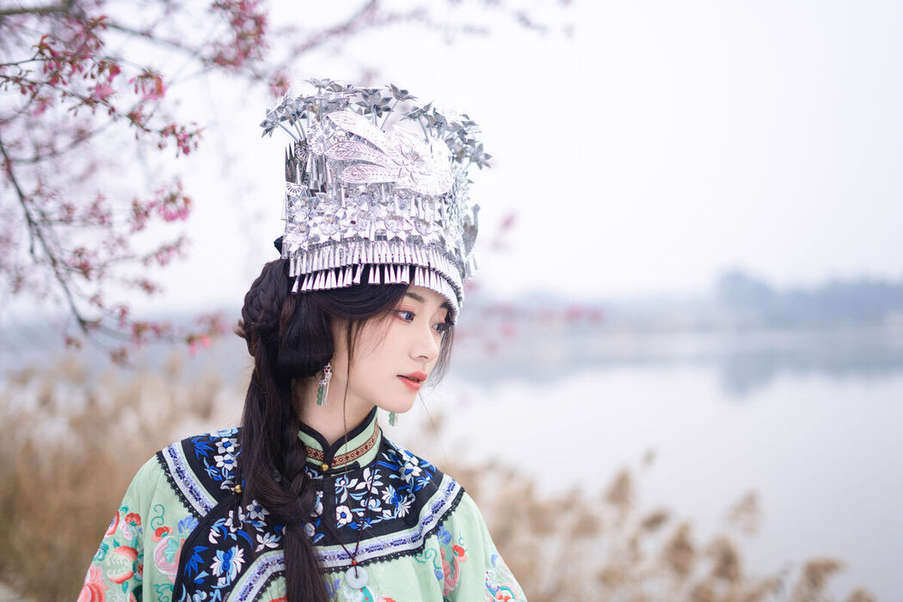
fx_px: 1254
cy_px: 301
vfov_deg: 27.0
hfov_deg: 39.6
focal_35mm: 50
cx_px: 452
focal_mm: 50
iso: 125
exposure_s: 1/500
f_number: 1.8
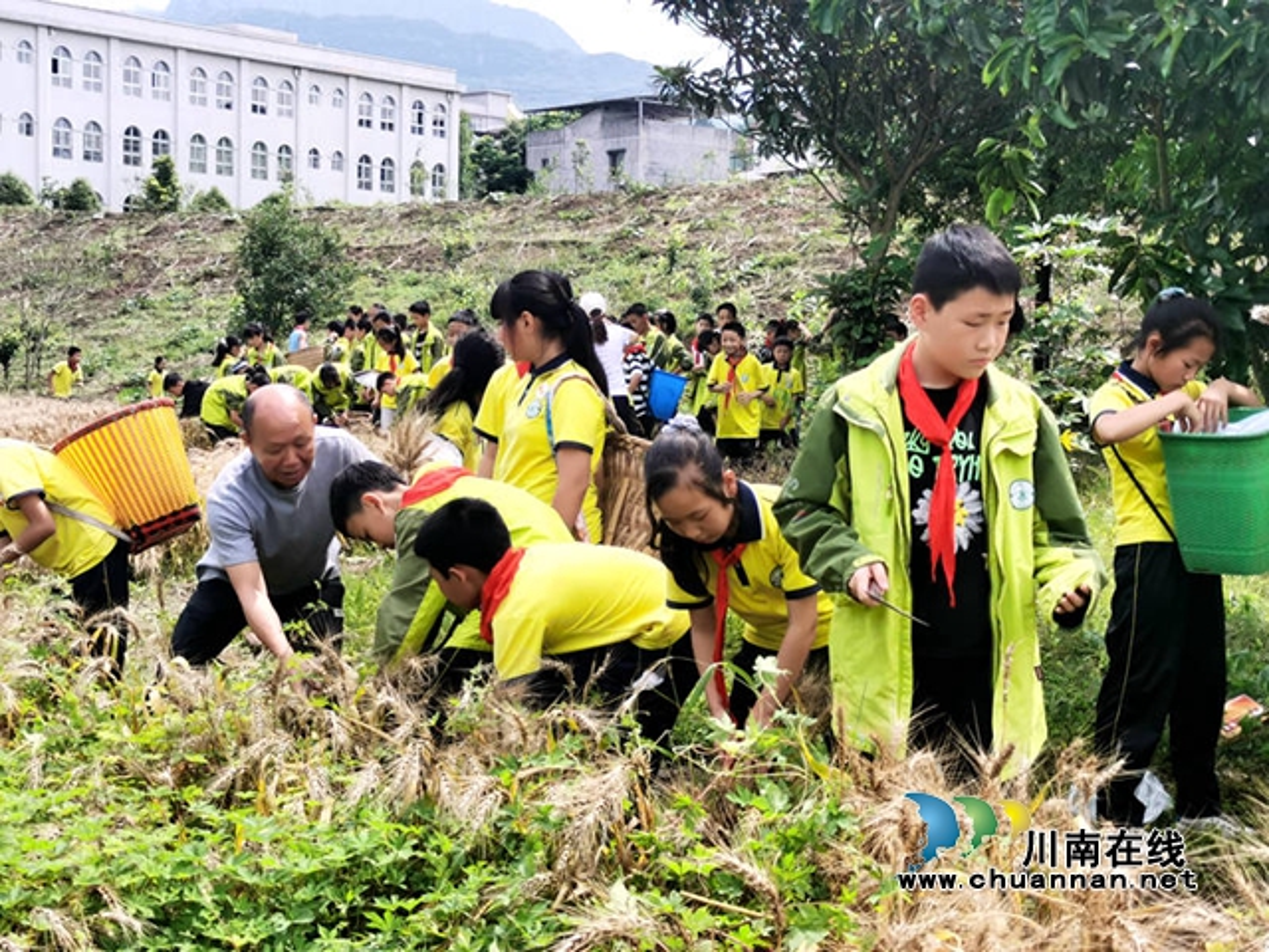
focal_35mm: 54
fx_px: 1980
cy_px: 476
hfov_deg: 35.5
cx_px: 634
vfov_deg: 27.0
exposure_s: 1/2062
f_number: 1.8
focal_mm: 5.58
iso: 50
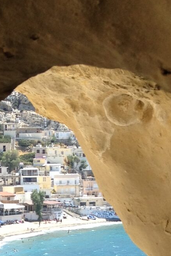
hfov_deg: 9.6
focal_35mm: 142
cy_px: 397
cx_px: 9
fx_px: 1011
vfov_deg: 13.5
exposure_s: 1/699
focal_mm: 4.28
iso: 50
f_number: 2.4
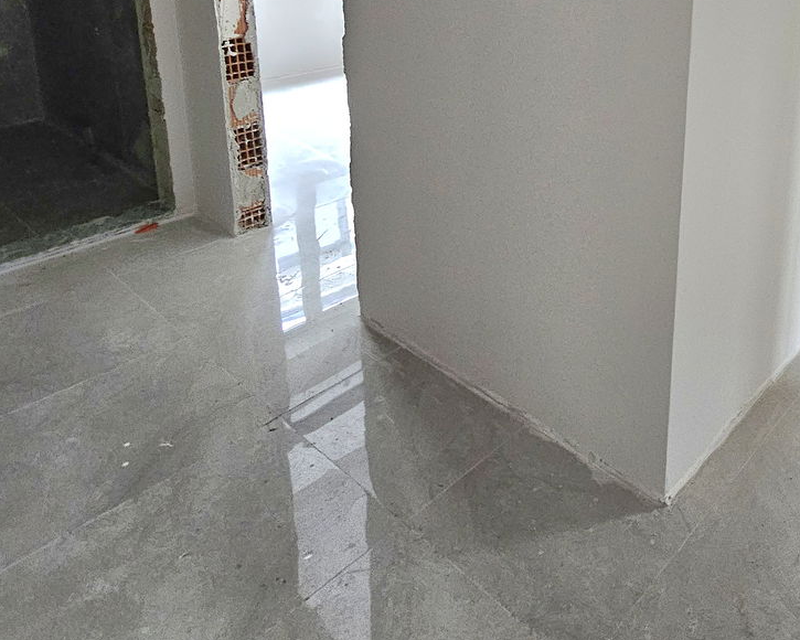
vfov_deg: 47.1
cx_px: 669
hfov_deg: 56.5
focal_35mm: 28
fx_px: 663
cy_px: 81
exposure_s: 1/33.4
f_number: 2.2
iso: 500
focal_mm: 2.2
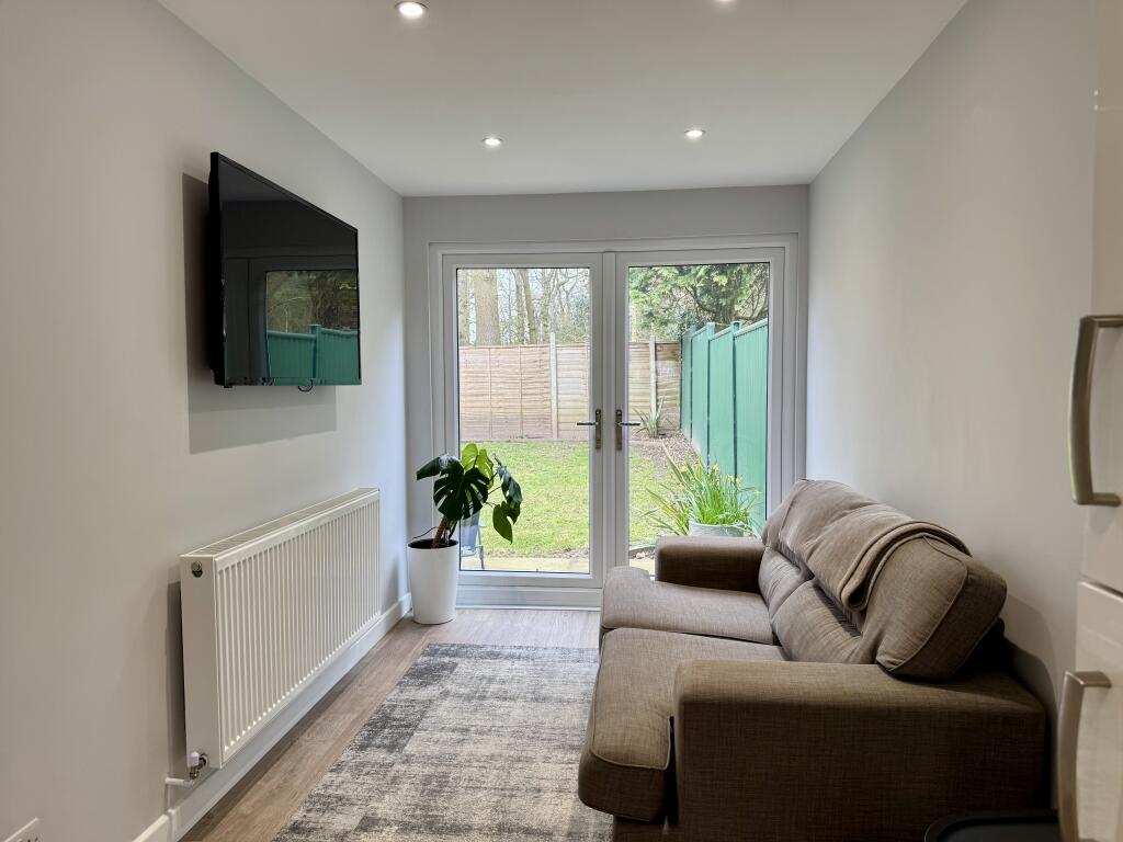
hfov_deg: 71.6
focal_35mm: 24
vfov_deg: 56.8
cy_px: 421
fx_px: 779
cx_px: 562
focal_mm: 6.76
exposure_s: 1/100
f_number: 1.78
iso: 64
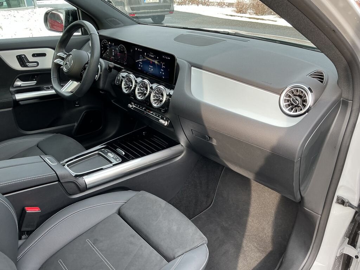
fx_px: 302
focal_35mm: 29
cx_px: 180
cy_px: 135
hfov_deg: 61.7
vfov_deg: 48.2
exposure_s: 1/120
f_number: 1.8
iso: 25
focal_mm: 3
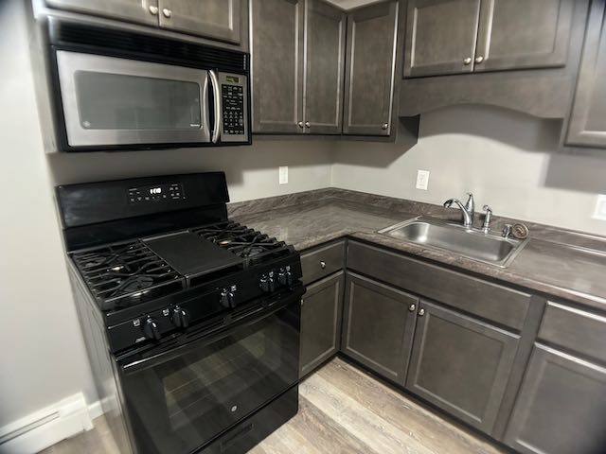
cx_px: 303
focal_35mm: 26
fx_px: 455
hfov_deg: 67.3
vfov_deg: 53.1
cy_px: 227
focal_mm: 5.96
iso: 640
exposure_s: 1/30
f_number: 1.6
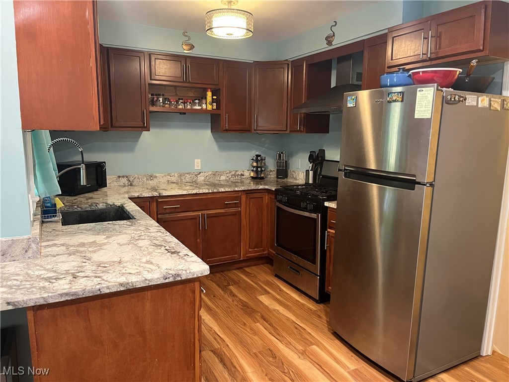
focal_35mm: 26
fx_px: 382
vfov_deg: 53.1
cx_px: 254
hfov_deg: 67.3
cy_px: 191
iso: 400
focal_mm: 5.1
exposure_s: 1/60
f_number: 1.6
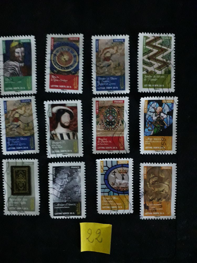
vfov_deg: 65.3
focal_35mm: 27
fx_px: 205
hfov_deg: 51.4
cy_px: 132
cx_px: 98
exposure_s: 1/10
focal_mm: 3.6
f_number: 1.9
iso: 800
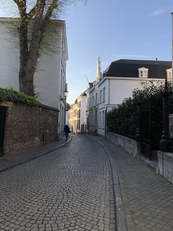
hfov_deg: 49.7
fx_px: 187
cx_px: 86
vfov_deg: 63.4
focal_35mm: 28
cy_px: 116
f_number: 1.8
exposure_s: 1/564
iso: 20
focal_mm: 3.99
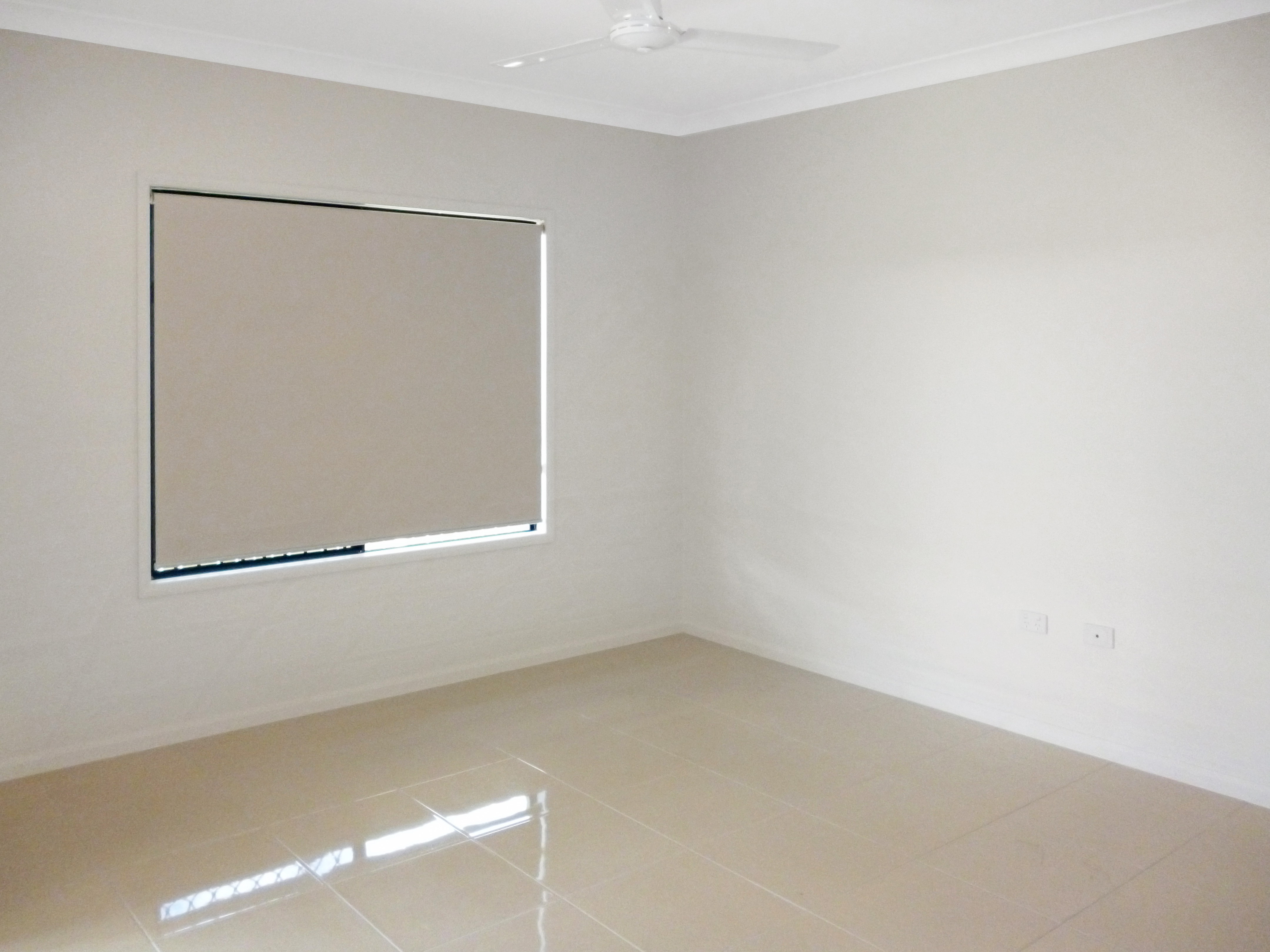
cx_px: 635
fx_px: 1027
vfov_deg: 49.7
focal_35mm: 28
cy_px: 476
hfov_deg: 63.4
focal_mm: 5
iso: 400
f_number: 3.1
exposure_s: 1/60
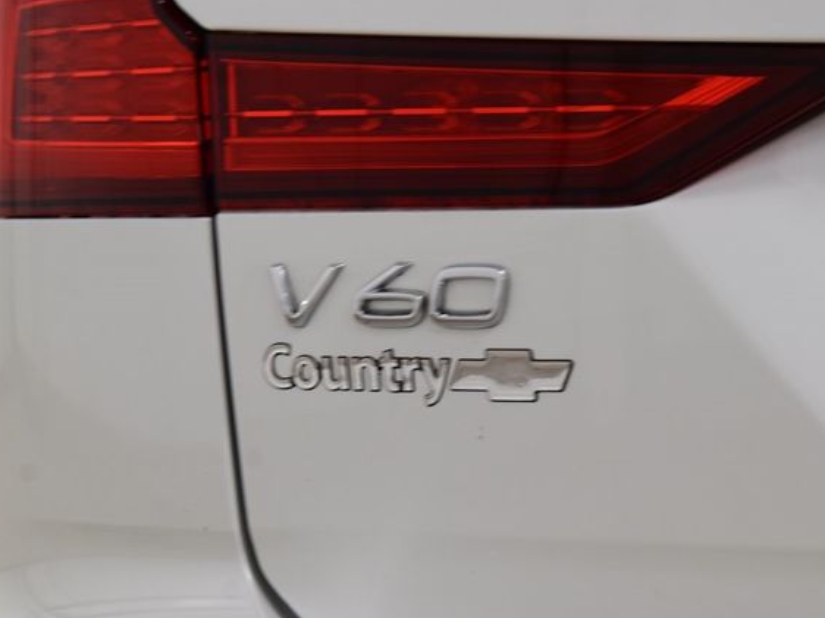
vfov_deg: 12.9
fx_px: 2740
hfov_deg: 17.1
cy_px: 309
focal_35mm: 115
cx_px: 432
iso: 1000
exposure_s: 1/30
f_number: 7.1
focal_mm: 70
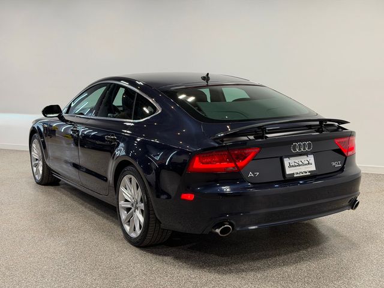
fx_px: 532
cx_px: 192
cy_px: 144
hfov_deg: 39.7
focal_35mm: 48
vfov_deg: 30.3
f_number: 1.78
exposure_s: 1/164
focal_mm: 6.76
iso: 50
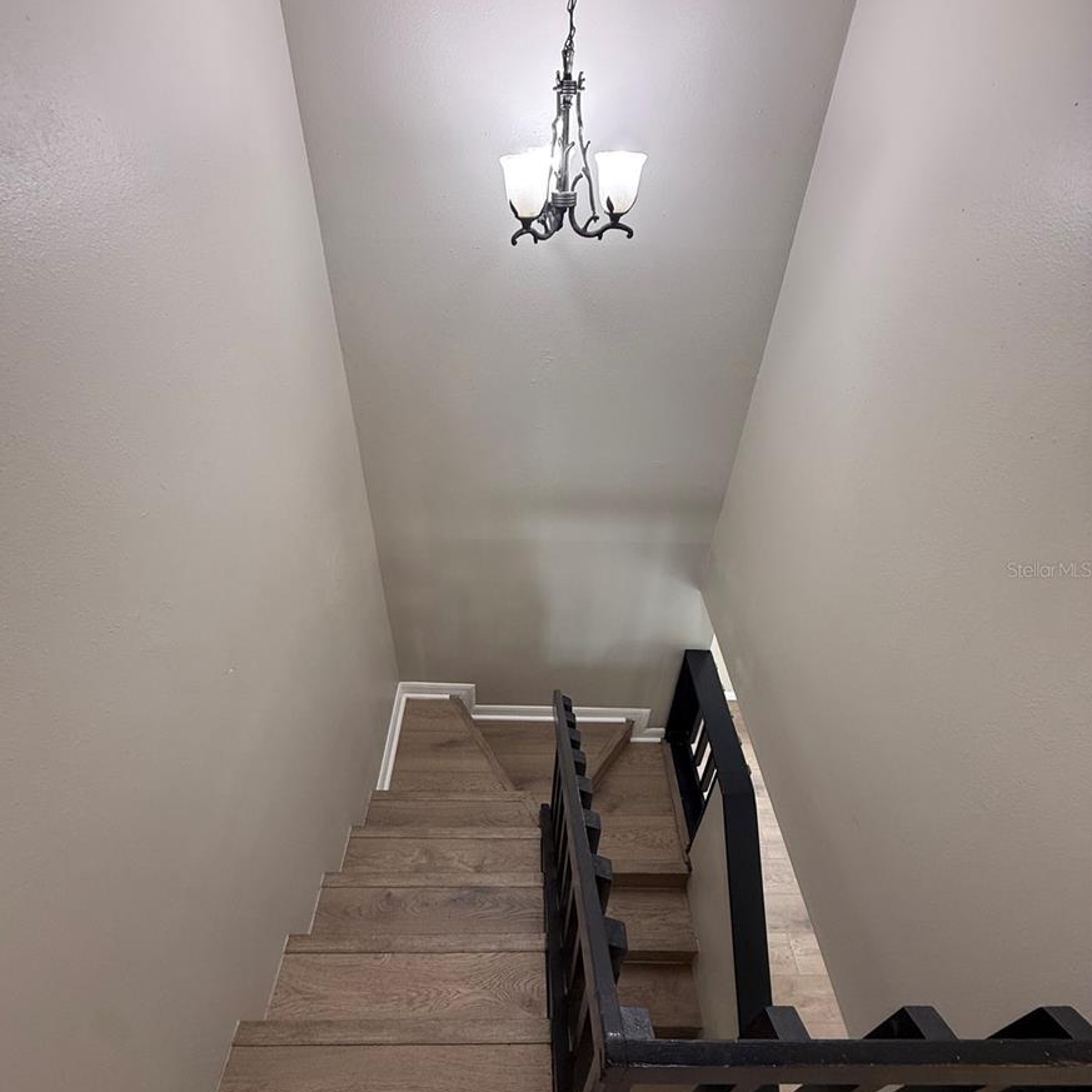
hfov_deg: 84.0
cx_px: 533
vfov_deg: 83.9
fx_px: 607
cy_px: 569
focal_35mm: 17
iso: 200
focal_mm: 2.22
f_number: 2.2
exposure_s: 1/60
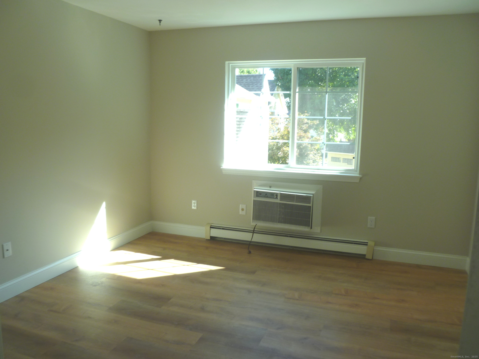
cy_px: 180
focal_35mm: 28
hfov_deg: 63.4
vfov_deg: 49.7
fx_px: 387
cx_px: 240
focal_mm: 5
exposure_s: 1/50
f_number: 3.3
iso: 80
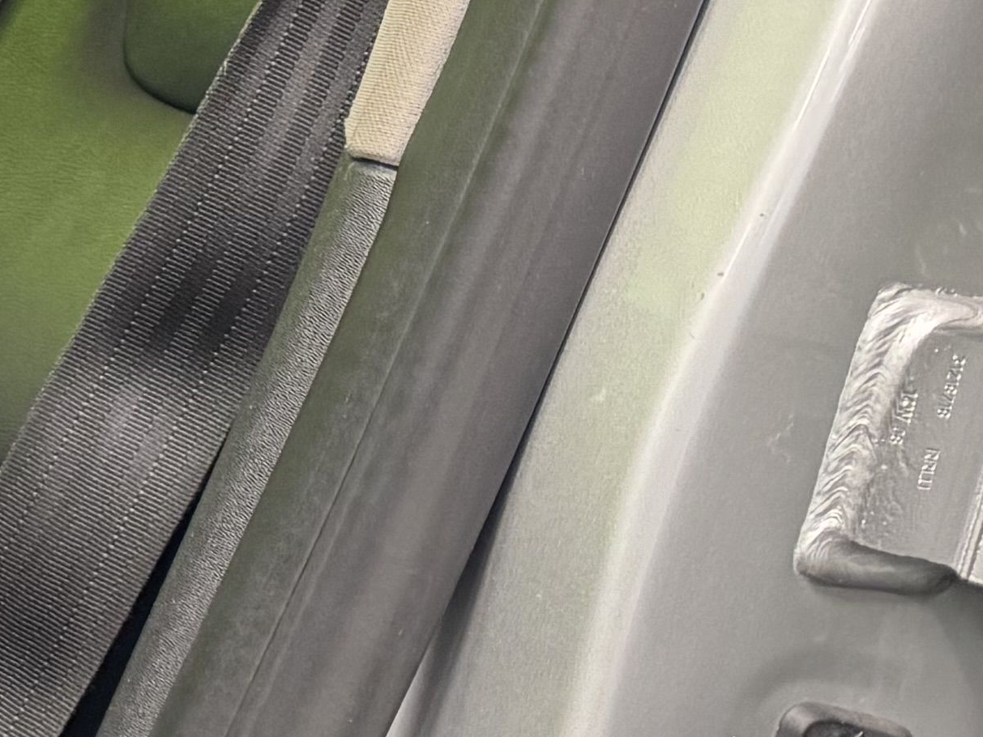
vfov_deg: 13.0
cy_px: 88
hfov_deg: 13.7
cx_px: -1209
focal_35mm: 113
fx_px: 3209
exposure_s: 1/50
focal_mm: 6.76
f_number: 1.78
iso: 320
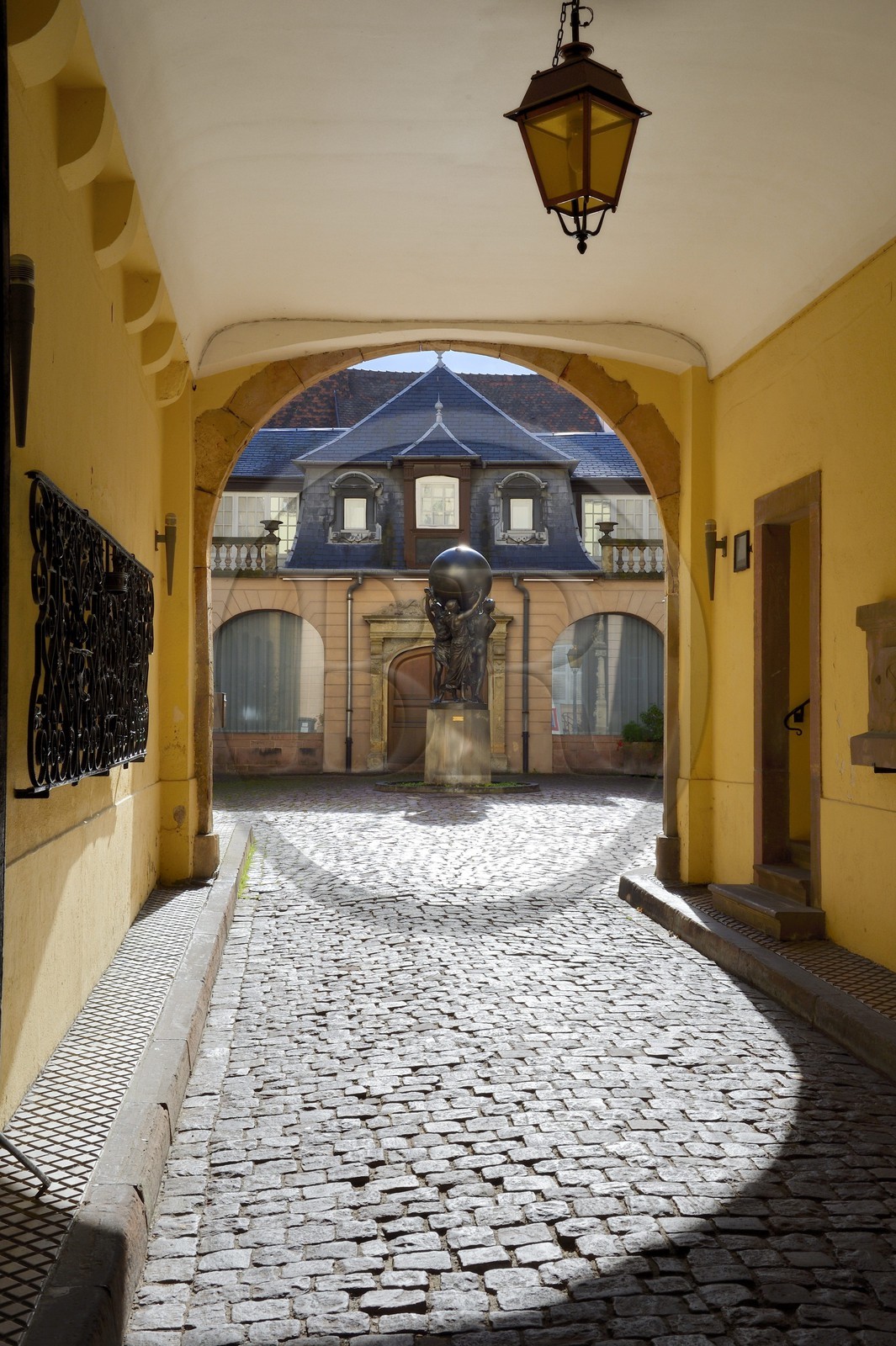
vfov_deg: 48.5
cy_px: 673
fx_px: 1495
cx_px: 448
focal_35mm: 40
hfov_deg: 33.4
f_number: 16
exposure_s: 1/160
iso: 200
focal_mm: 40
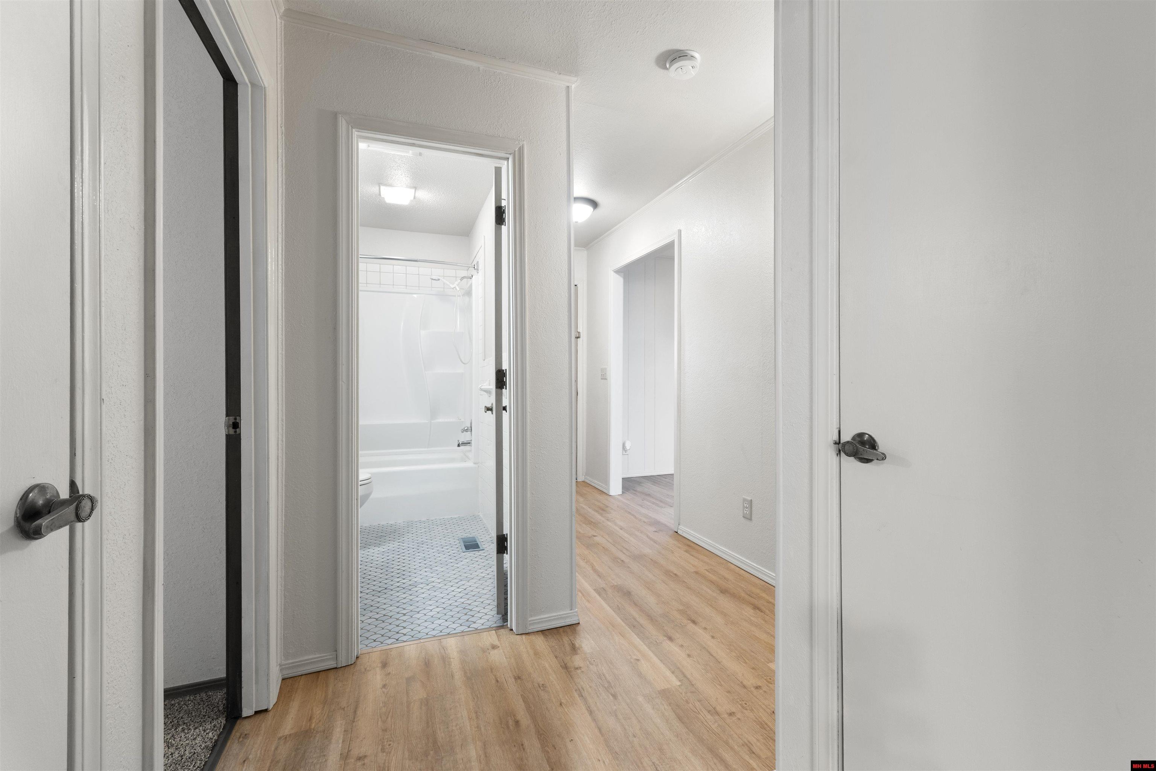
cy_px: 386
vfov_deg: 77.3
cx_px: 578
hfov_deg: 100.4
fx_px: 482
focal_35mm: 15
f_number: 9
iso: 200
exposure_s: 1.6
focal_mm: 10
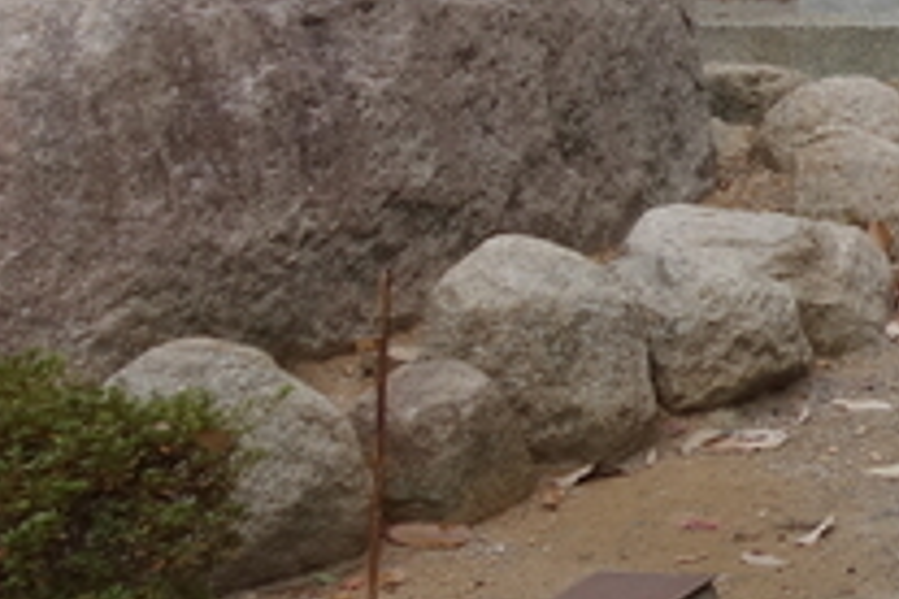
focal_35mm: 162
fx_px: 4045
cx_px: 2263
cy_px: -391
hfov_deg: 10.6
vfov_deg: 8.2
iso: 125
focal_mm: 10.4
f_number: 5.6
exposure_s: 1/100
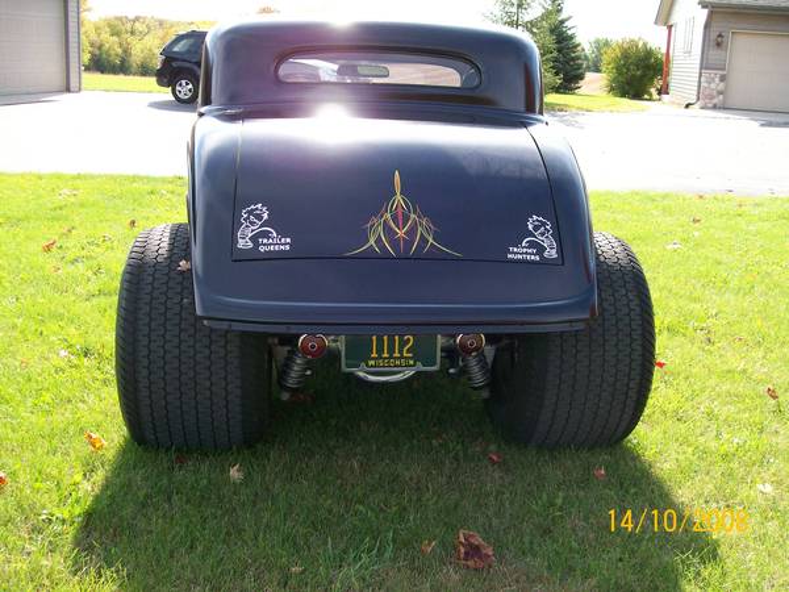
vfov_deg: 39.7
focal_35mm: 36
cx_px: 394
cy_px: 296
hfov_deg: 51.4
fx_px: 821
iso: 80
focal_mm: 6
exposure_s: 1/345
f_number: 2.7
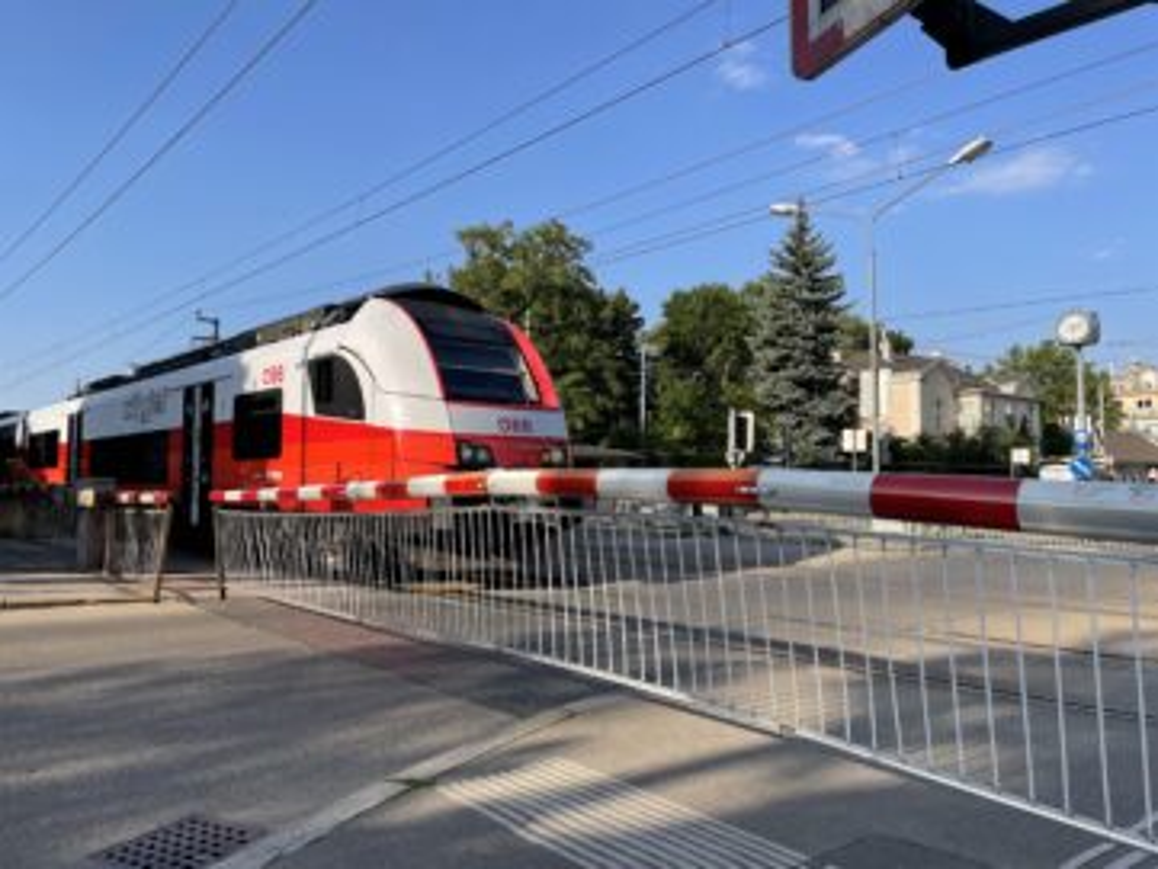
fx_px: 870
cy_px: 434
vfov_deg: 53.1
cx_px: 579
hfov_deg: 67.3
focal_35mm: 26
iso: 32
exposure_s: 1/2212
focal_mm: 4.2
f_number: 1.6
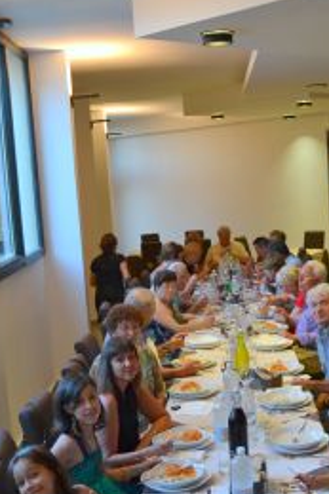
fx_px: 714
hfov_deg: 25.9
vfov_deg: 38.2
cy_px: 277
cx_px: 207
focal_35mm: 52
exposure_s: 1/60
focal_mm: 20
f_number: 3.5
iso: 720
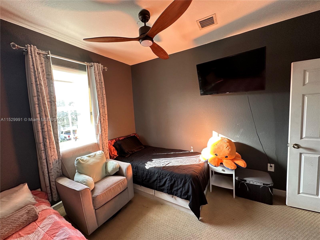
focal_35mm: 14
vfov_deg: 85.7
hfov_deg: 102.1
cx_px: 160
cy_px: 120
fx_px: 129
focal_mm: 2.22
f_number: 2.2
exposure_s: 1/99
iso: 160
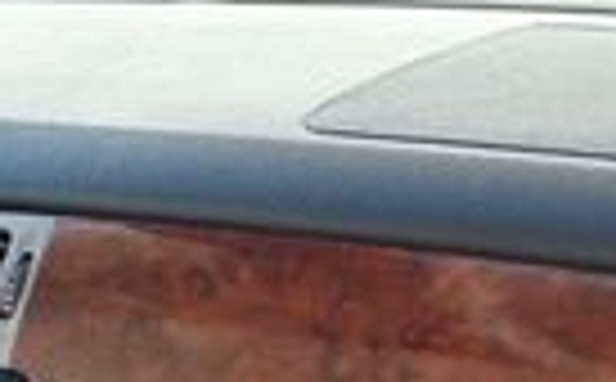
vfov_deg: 8.5
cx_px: 198
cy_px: 845
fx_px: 2396
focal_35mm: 143
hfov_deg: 14.6
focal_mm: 20
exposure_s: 1/200
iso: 400
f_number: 3.8
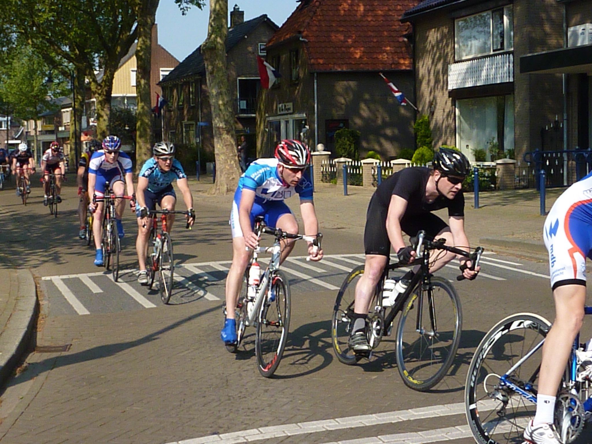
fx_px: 1077
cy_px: 222
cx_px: 296
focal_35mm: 63
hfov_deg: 30.7
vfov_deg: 23.3
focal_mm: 10.3
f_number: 6.3
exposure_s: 1/1600
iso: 800
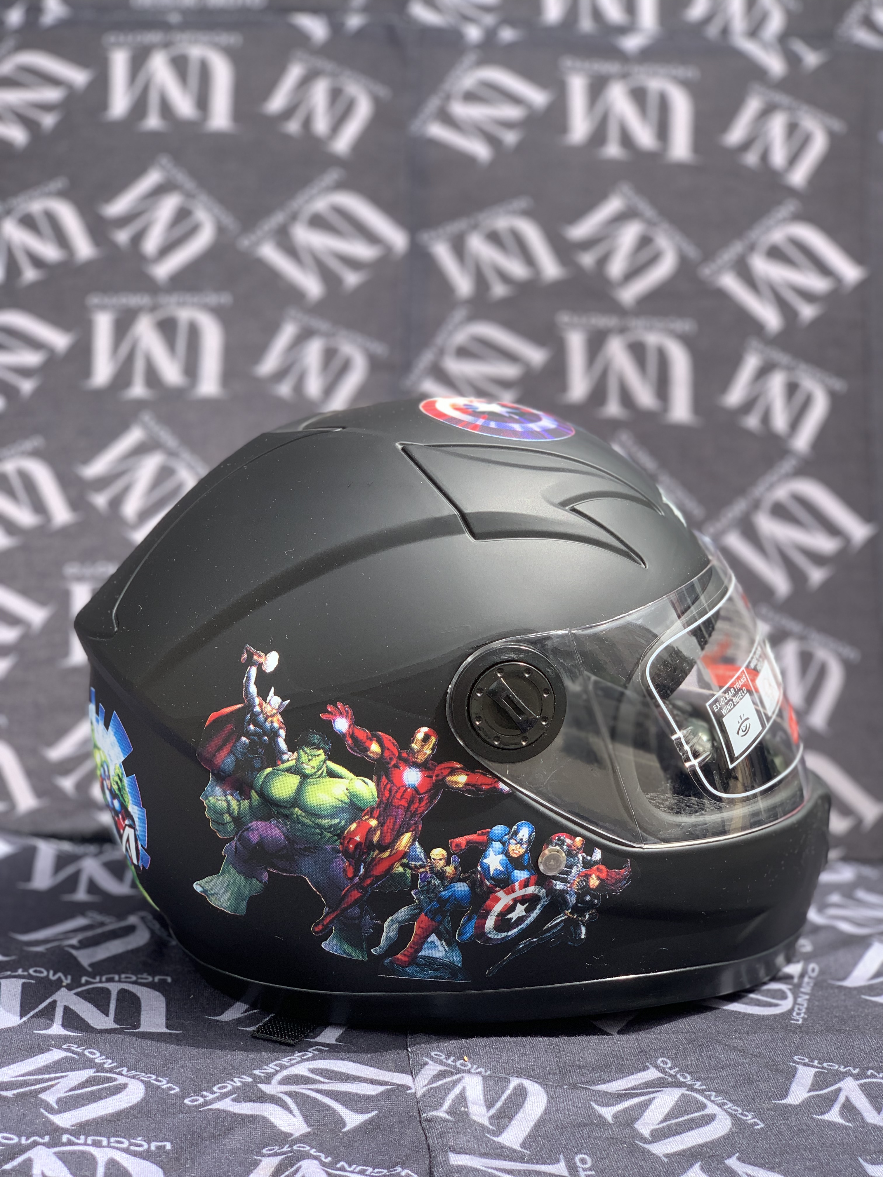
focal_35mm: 52
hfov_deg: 28.0
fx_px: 1769
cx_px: 442
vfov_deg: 36.8
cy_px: 588
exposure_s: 1/254
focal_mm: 6
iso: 16
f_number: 2.4
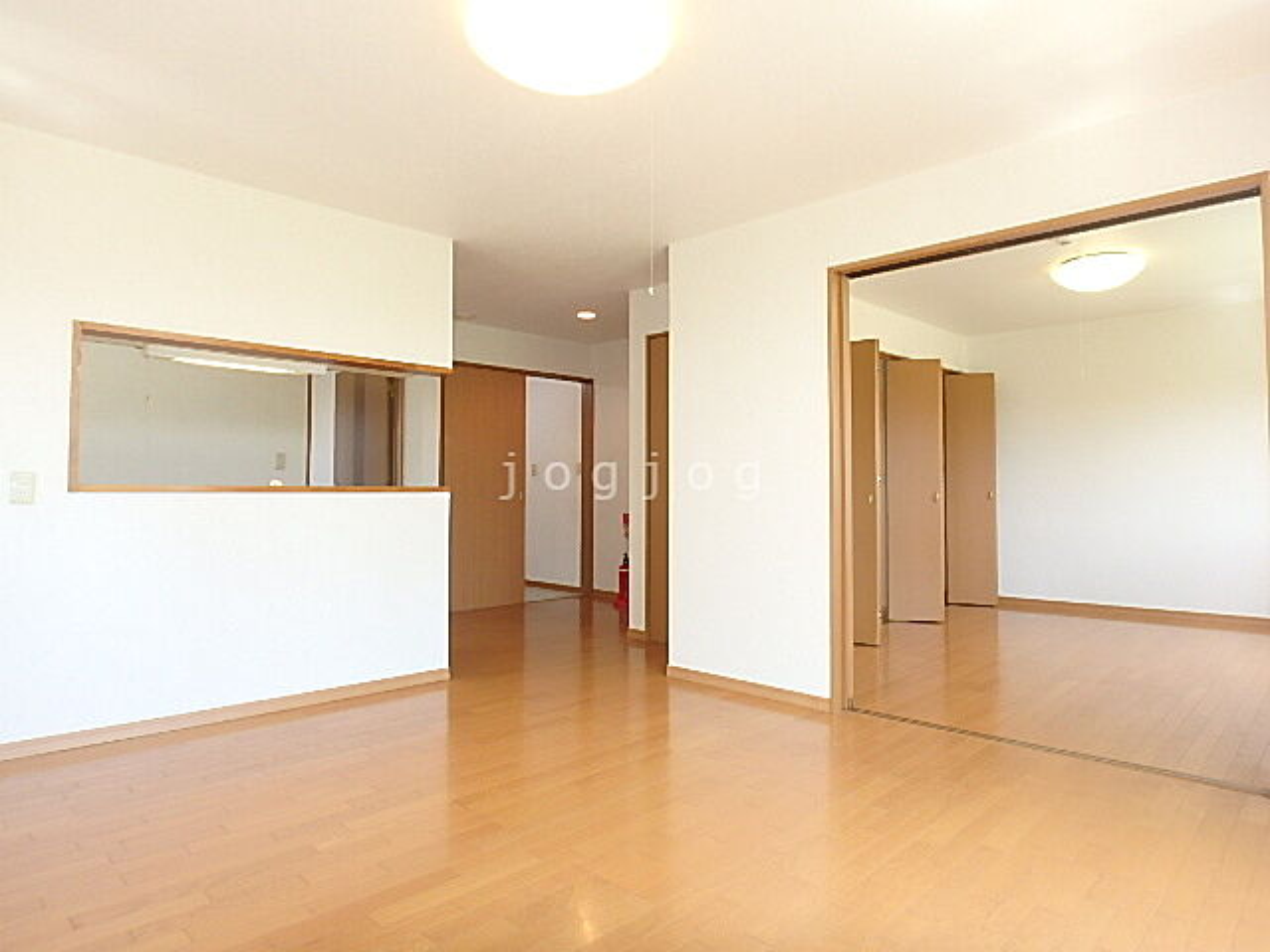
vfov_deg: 63.4
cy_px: 476
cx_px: 635
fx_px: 770
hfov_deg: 79.0
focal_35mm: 21
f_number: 3.5
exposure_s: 1/40
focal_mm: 3.7
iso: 200
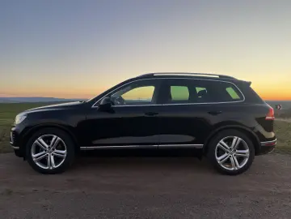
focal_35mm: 25
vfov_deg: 54.9
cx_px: 146
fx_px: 210
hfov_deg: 69.4
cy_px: 110
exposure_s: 1/173
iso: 32
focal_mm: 5.1
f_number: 1.6
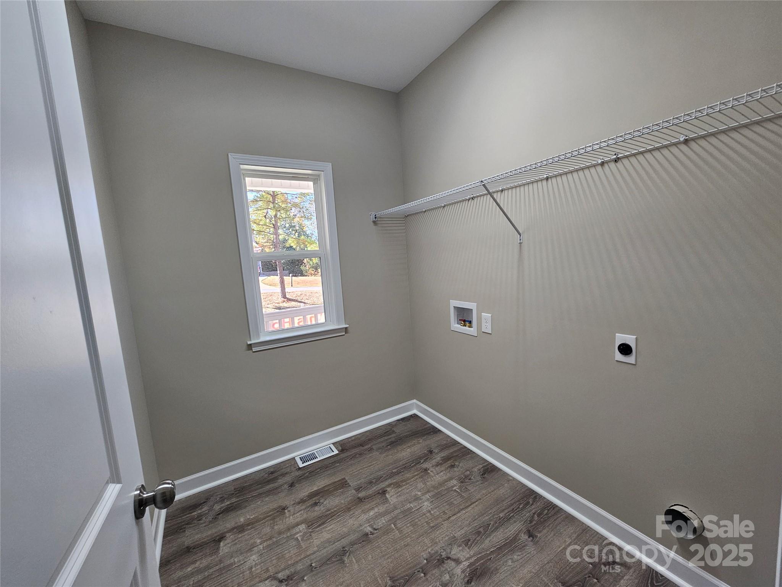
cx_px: 391
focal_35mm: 13
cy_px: 294
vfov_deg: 89.9
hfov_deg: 106.2
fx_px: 294
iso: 80
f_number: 2.2
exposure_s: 1/60
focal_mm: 2.2
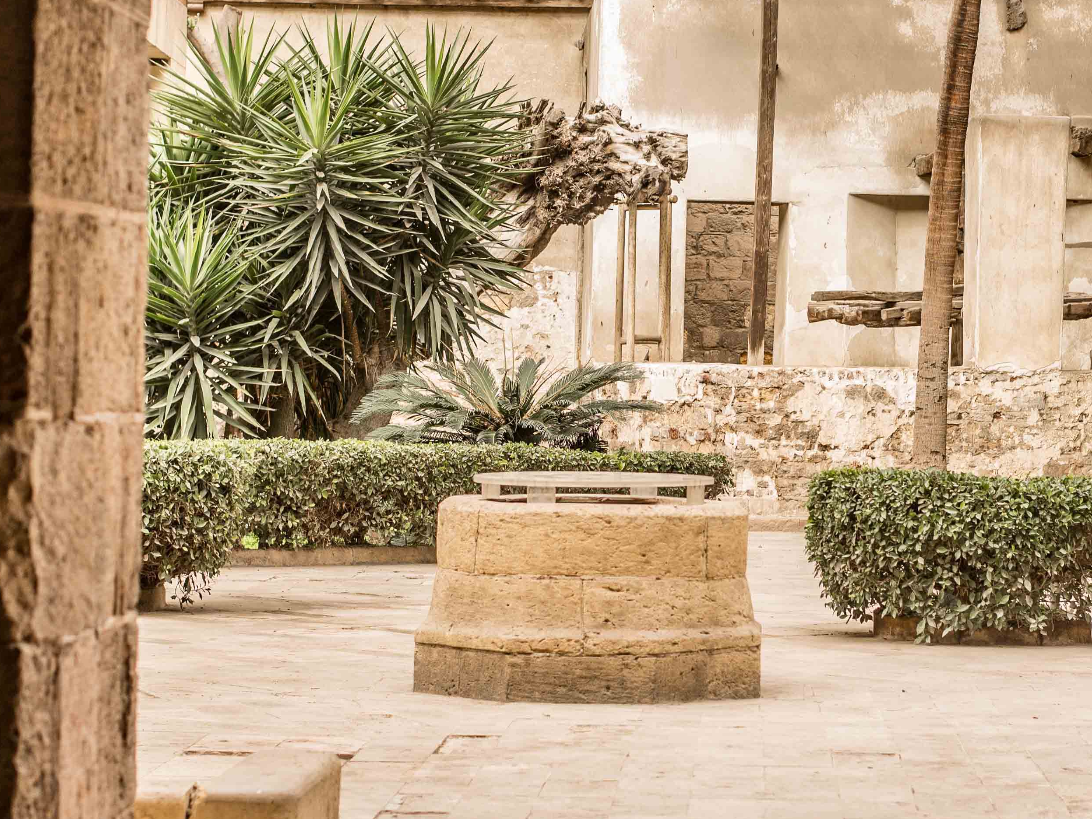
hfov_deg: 16.9
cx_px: 722
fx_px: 3660
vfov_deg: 12.8
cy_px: 309
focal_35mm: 116
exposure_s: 1/200
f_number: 1.8
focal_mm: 50
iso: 200
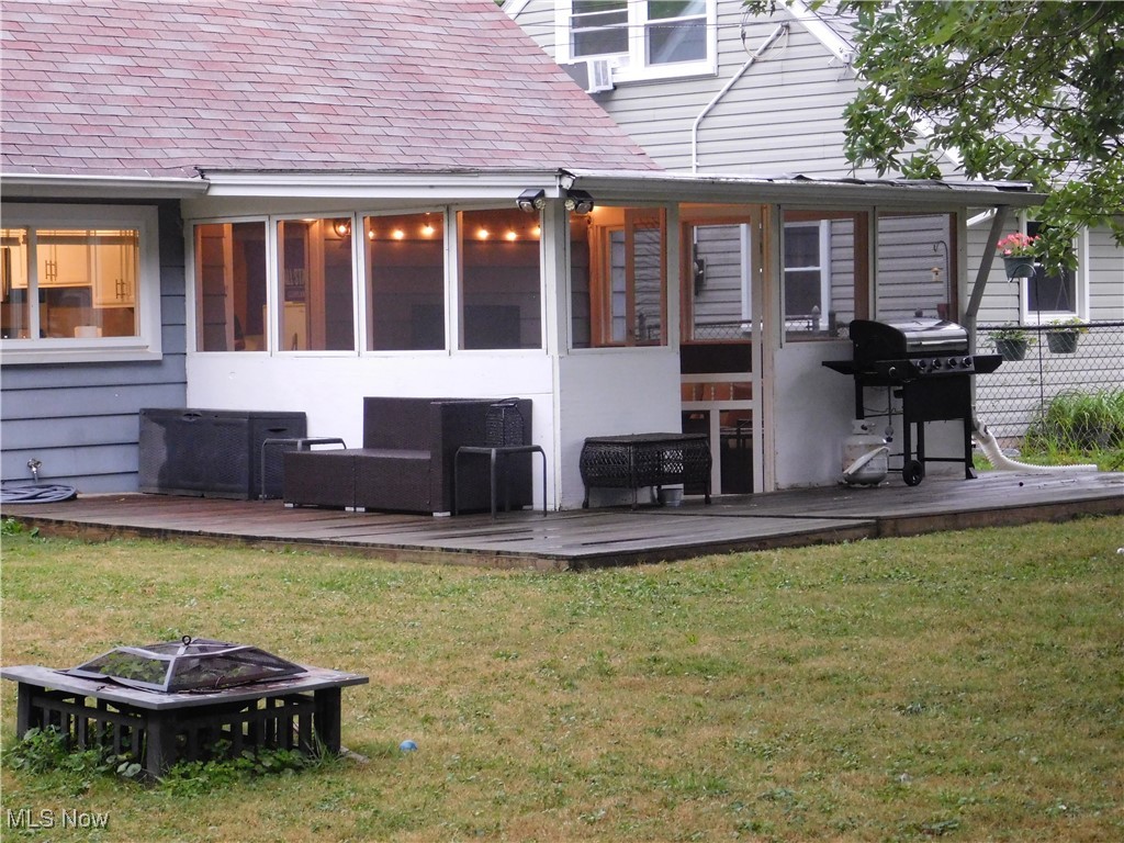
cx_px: 562
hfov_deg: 21.5
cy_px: 422
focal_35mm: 91
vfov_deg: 16.2
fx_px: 2955
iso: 800
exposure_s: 1/15
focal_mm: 16.1
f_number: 4.5
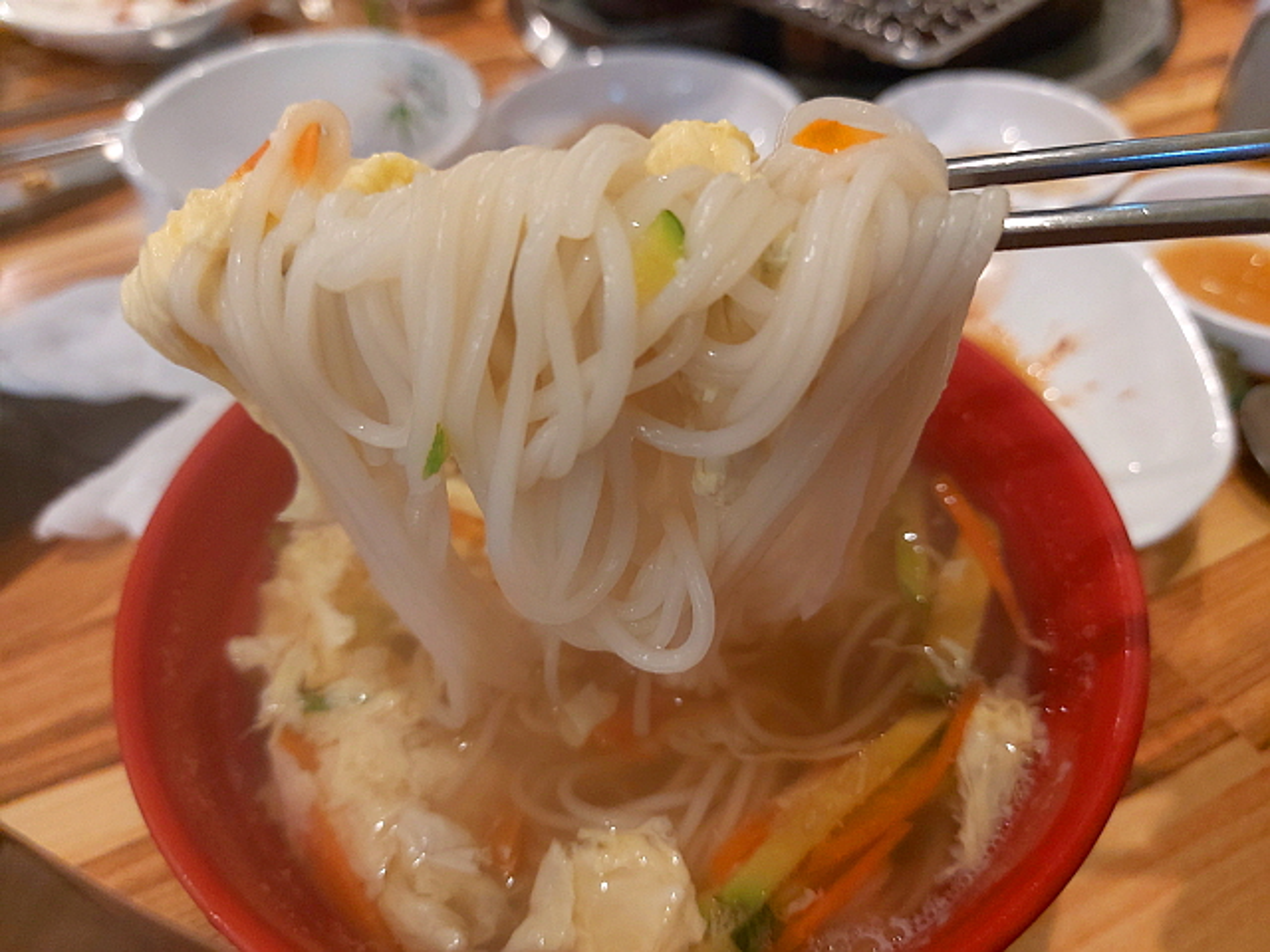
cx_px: 635
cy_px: 476
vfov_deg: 54.9
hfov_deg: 69.4
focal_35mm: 25
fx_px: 917
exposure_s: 1/24
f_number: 2
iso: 640
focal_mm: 4.58
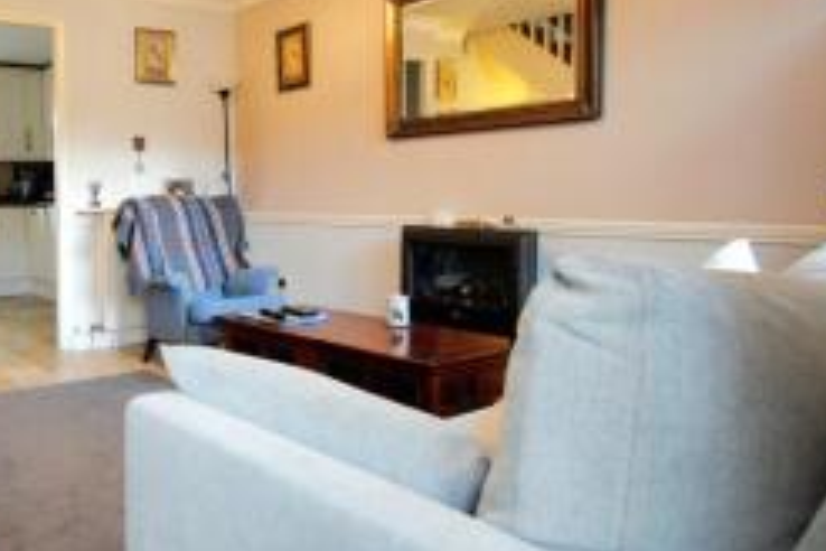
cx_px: 111
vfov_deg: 44.8
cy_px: 237
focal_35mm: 29
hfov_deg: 56.5
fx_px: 665
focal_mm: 10
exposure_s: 1/30
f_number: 3.5
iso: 560
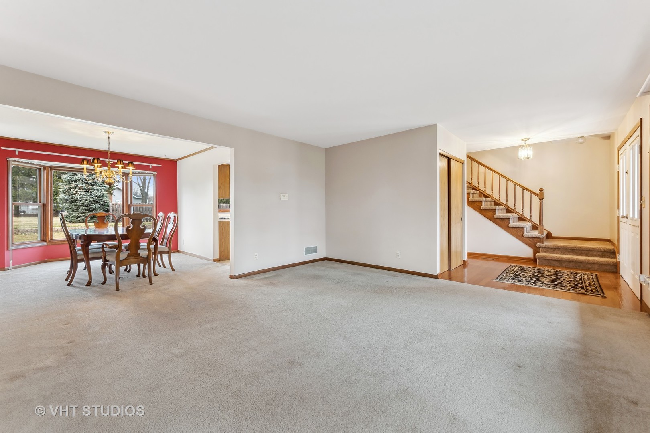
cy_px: 216
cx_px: 325
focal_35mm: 14
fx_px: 253
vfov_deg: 81.2
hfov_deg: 104.3
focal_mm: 14
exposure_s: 1/8
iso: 200
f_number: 9.5
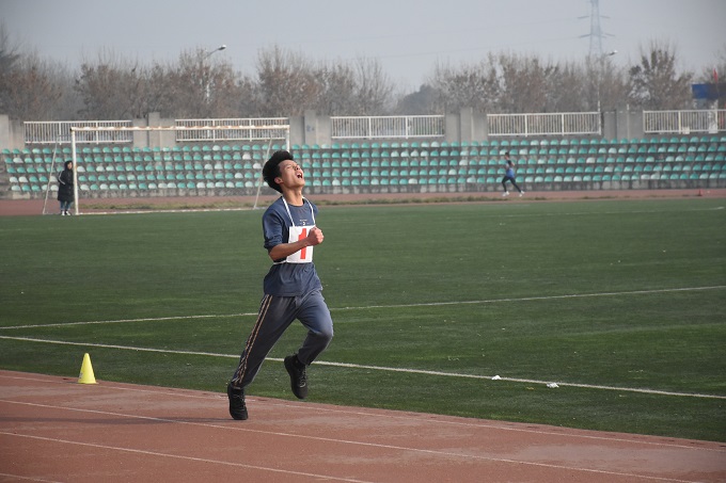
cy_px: 242
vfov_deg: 9.1
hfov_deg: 13.7
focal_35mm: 150
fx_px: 3024
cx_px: 363
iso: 1600
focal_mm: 100
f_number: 5.6
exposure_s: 1/4000
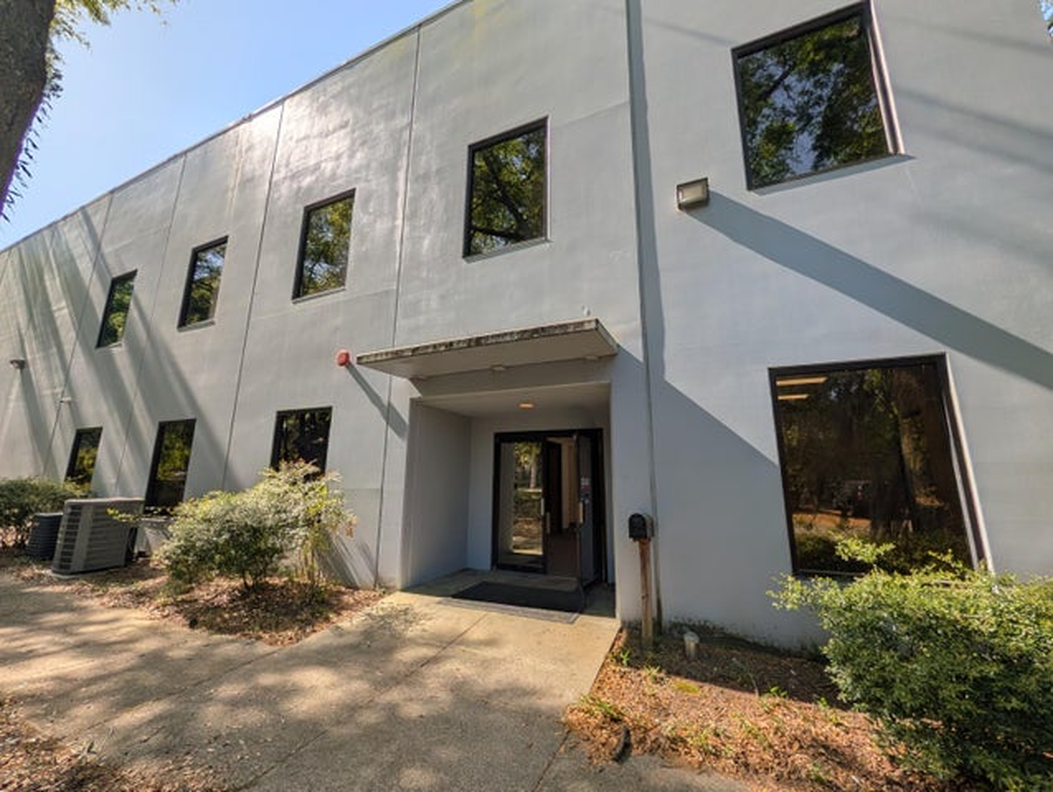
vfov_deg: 94.6
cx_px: 526
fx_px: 365
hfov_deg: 110.5
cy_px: 396
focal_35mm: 12
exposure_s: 1/3077
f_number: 1.7
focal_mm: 2.02
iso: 48
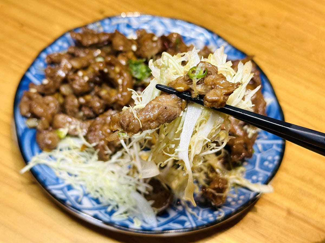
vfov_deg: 30.3
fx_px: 451
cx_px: 162
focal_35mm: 48
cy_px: 122
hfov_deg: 39.7
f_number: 1.78
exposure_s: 1/60
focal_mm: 6.86
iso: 100
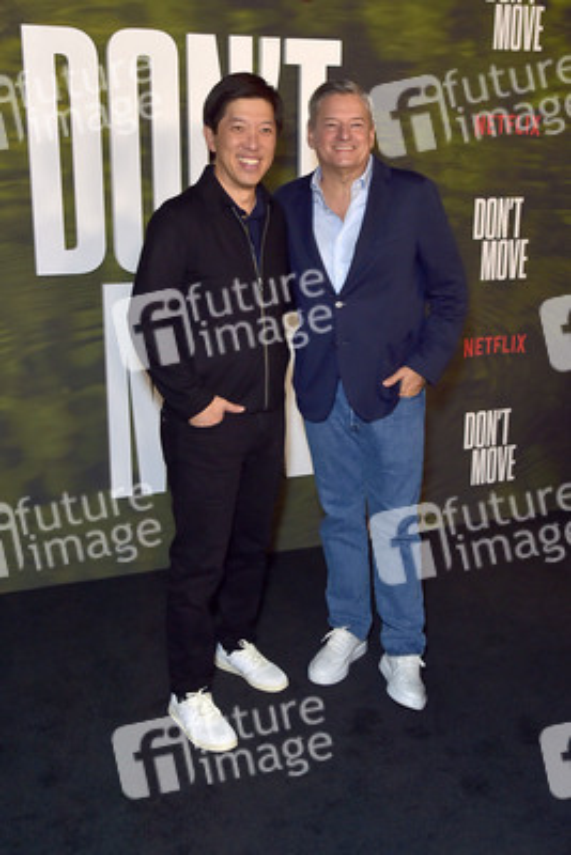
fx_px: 808
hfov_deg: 38.9
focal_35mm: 34
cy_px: 428
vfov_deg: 55.8
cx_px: 286
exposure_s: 1/200
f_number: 6.3
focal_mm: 34
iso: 800
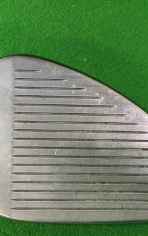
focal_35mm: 57
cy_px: 136
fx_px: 367
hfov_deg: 22.8
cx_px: 84
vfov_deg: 35.6
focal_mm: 3.3
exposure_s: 1/30
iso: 100
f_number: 2.4
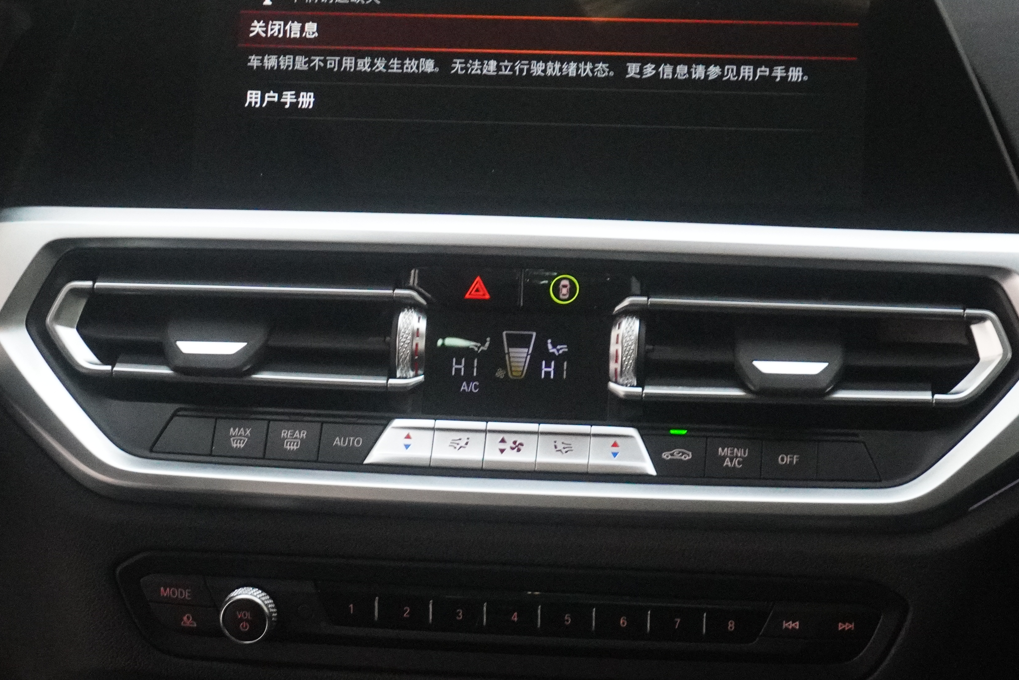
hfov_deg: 21.9
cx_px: 510
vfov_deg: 14.6
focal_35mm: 93
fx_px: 2632
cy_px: 517
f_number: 7.1
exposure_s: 1/80
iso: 6400
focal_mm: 34
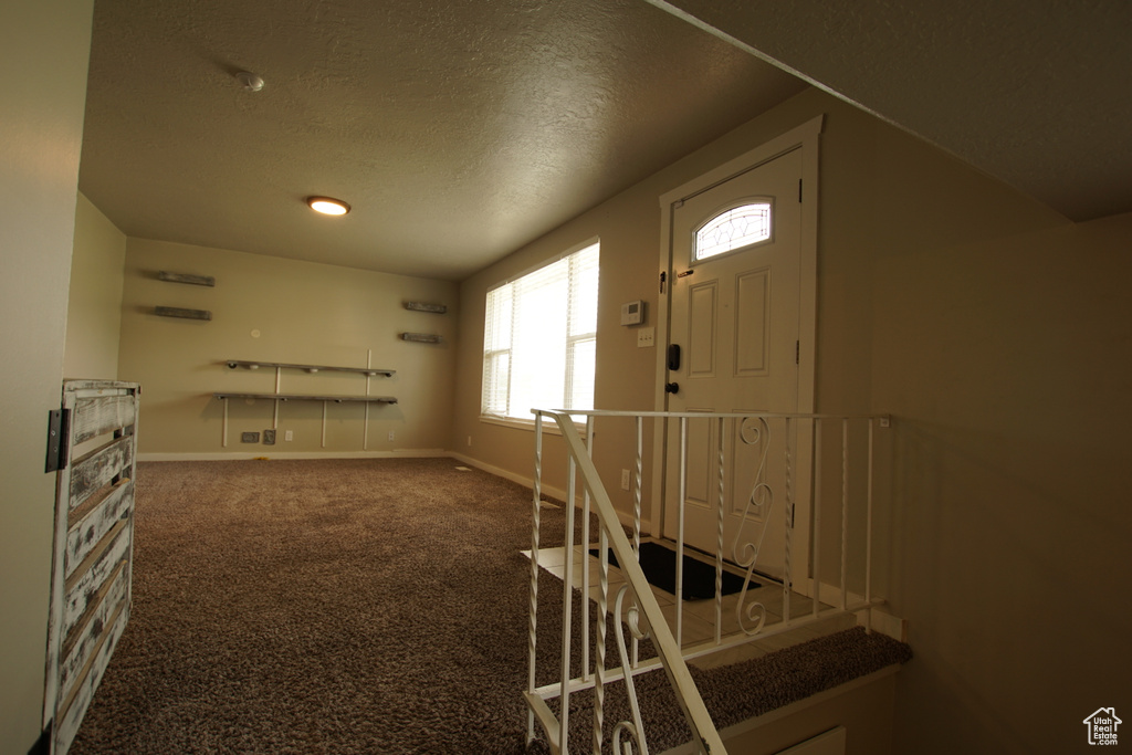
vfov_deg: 72.1
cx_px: 566
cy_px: 378
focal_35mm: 16
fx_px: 519
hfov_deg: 95.0
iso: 100
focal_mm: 11
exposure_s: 1/13
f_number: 4
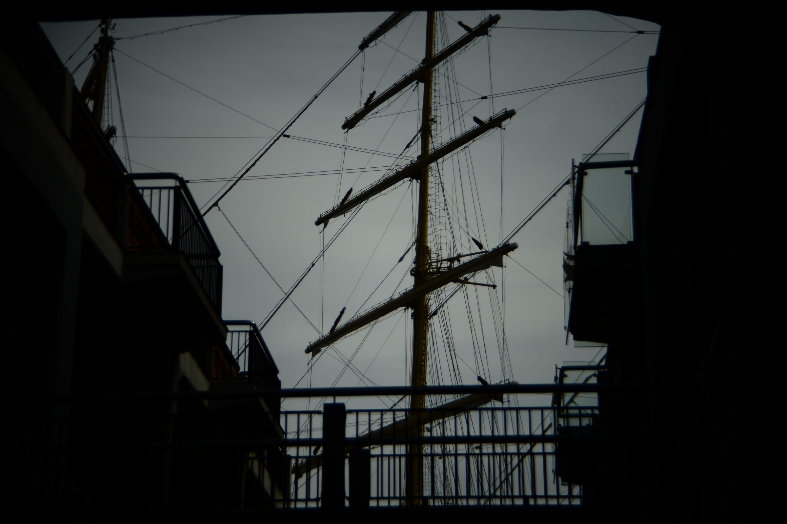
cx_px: 394
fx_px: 939
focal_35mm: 43
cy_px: 262
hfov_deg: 45.5
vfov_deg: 31.1
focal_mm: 43
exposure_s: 1/5000
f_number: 3.5
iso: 200
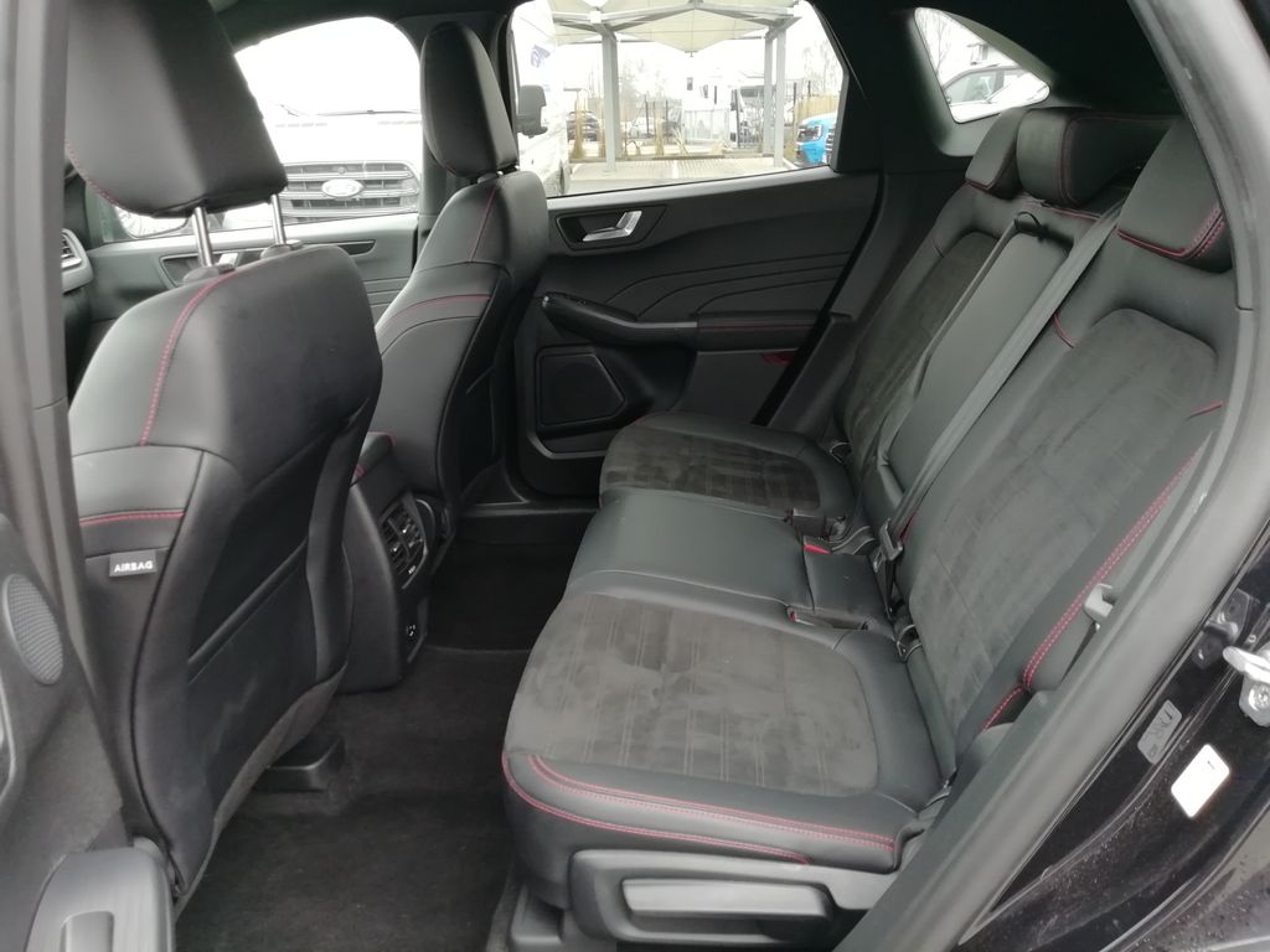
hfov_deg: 67.3
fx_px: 954
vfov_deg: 53.1
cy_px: 476
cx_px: 635
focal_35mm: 26
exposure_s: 1/33.3
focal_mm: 3.21
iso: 64
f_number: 2.2
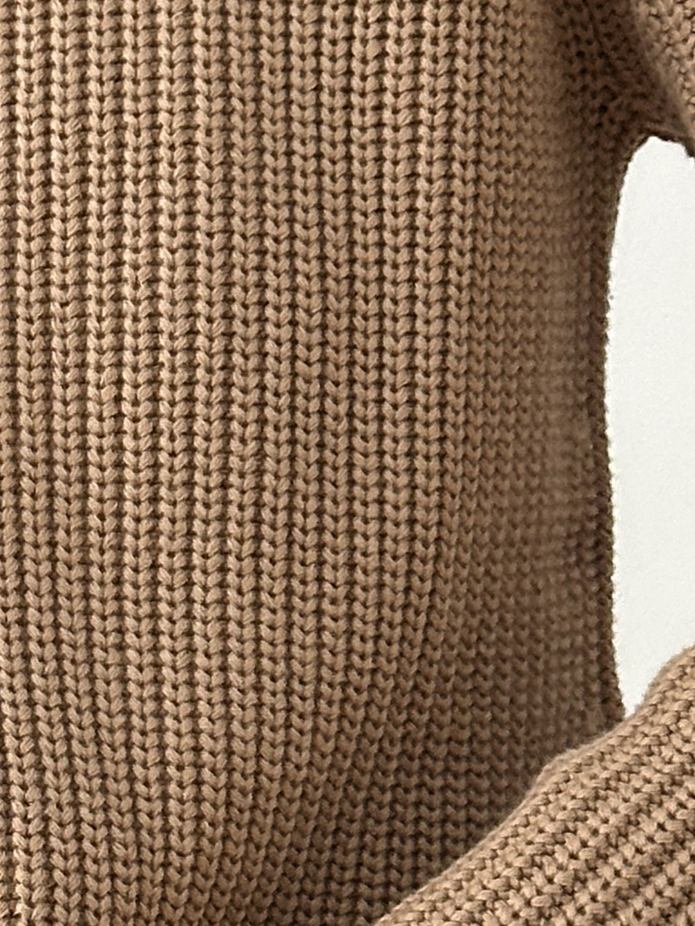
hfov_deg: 7.8
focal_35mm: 189
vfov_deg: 10.5
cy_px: 461
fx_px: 5060
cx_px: -44
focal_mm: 6.86
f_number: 1.78
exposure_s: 1/55
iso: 250
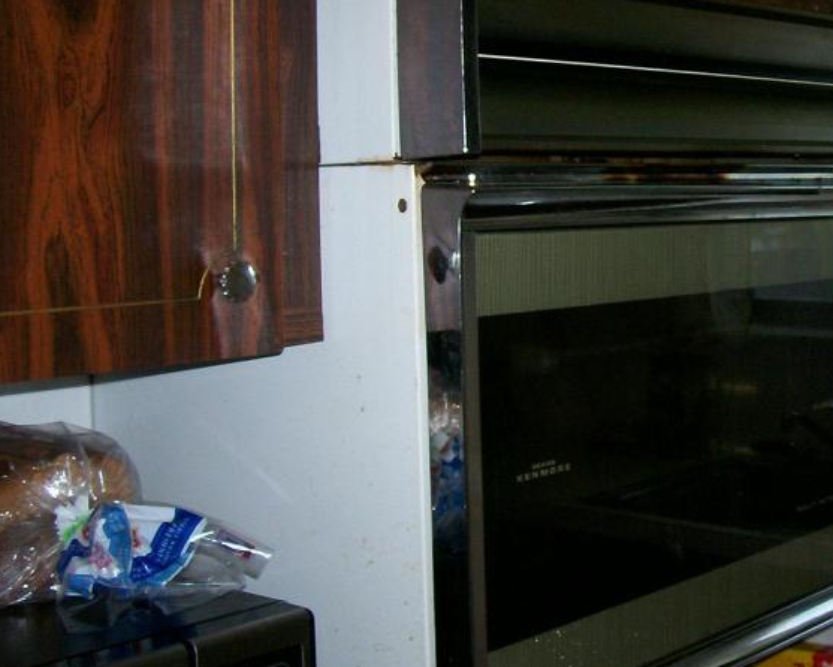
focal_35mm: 61
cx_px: 686
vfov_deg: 24.9
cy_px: 235
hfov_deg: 30.1
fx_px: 1504
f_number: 2.7
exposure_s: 1/64
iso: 80
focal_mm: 5.6
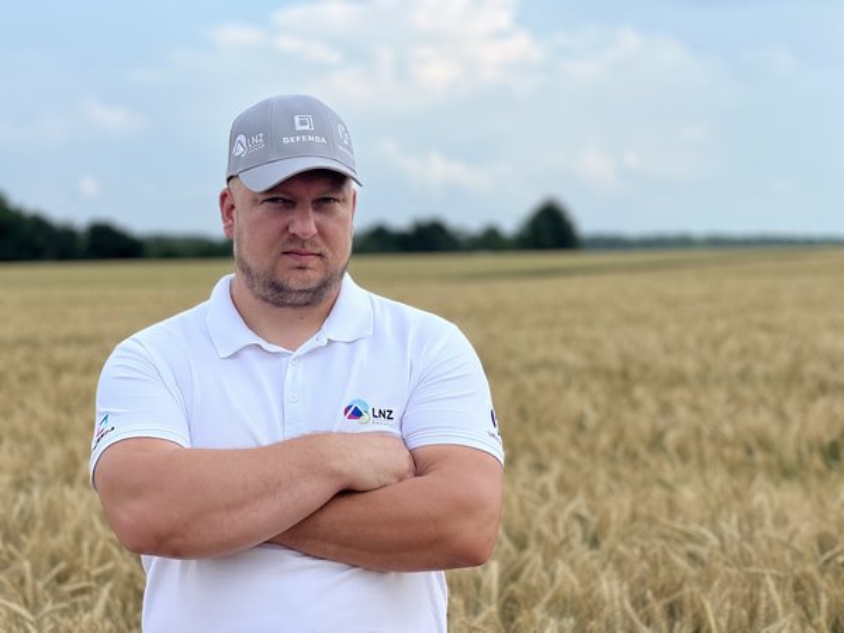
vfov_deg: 19.1
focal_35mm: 77
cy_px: 316
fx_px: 1877
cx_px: 422
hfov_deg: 25.3
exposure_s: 1/723
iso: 32
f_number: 2.8
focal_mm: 9
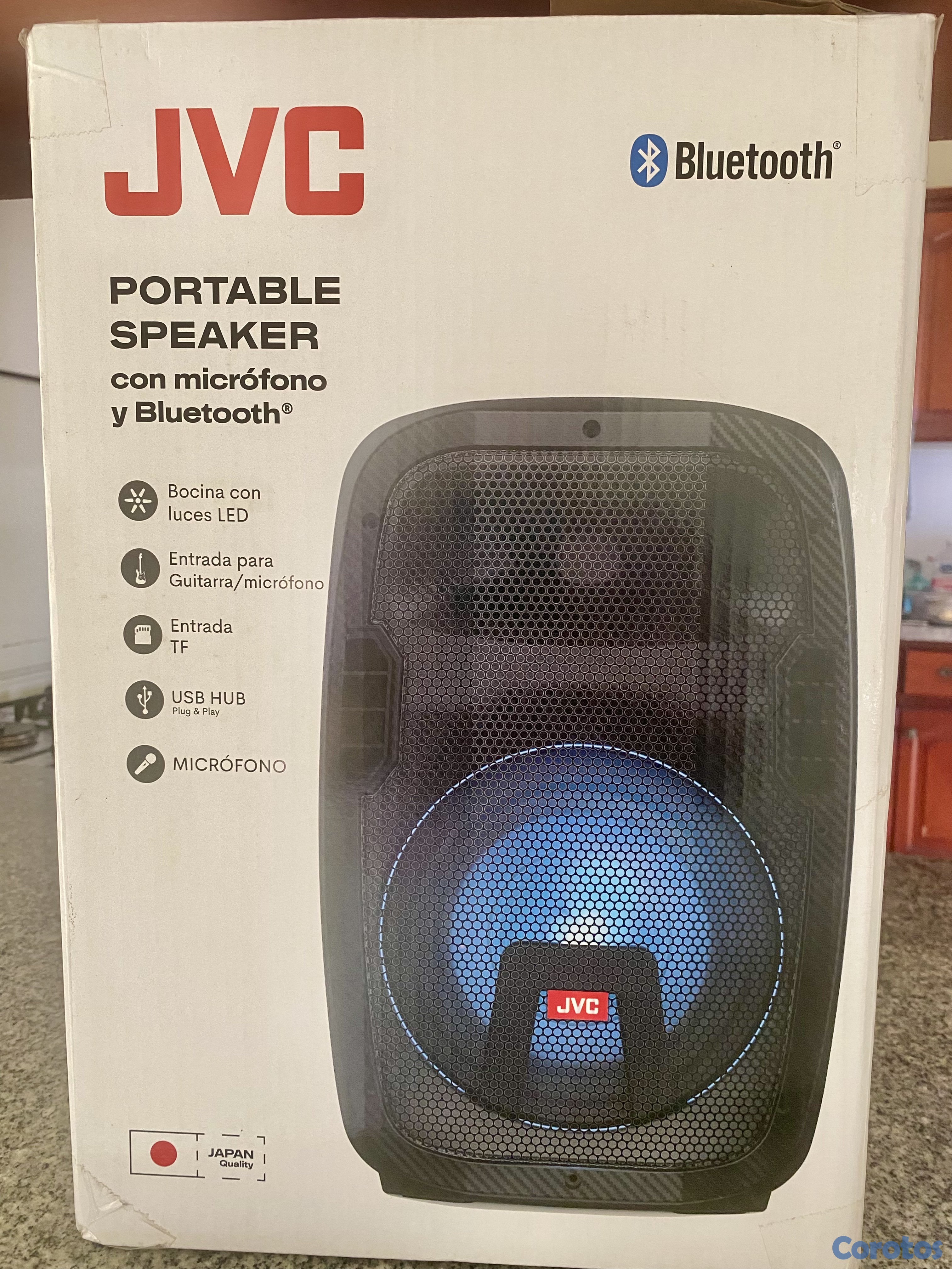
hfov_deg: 53.1
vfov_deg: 67.3
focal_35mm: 26
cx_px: 476
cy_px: 634
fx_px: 953
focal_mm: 4.25
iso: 200
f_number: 1.8
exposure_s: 1/60
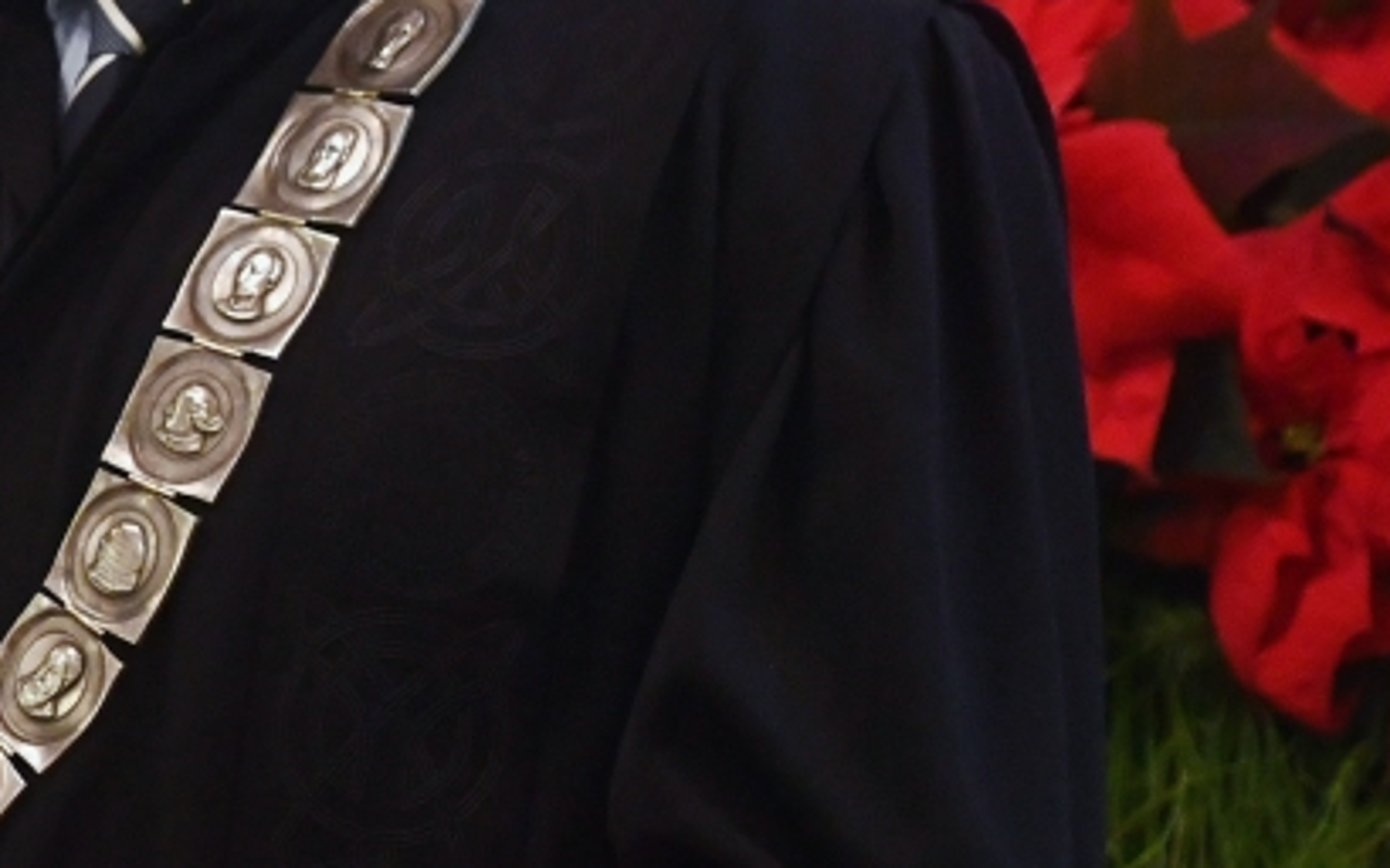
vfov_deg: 2.3
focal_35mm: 577
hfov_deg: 3.6
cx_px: -573
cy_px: 683
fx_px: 21852
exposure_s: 1/100
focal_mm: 116
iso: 2000
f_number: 2.8
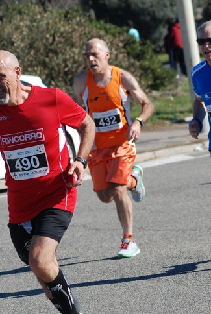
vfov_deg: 7.6
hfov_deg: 5.1
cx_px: 95
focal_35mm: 270
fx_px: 2358
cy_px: 163
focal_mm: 145
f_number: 8
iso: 1000
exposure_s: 1/2000
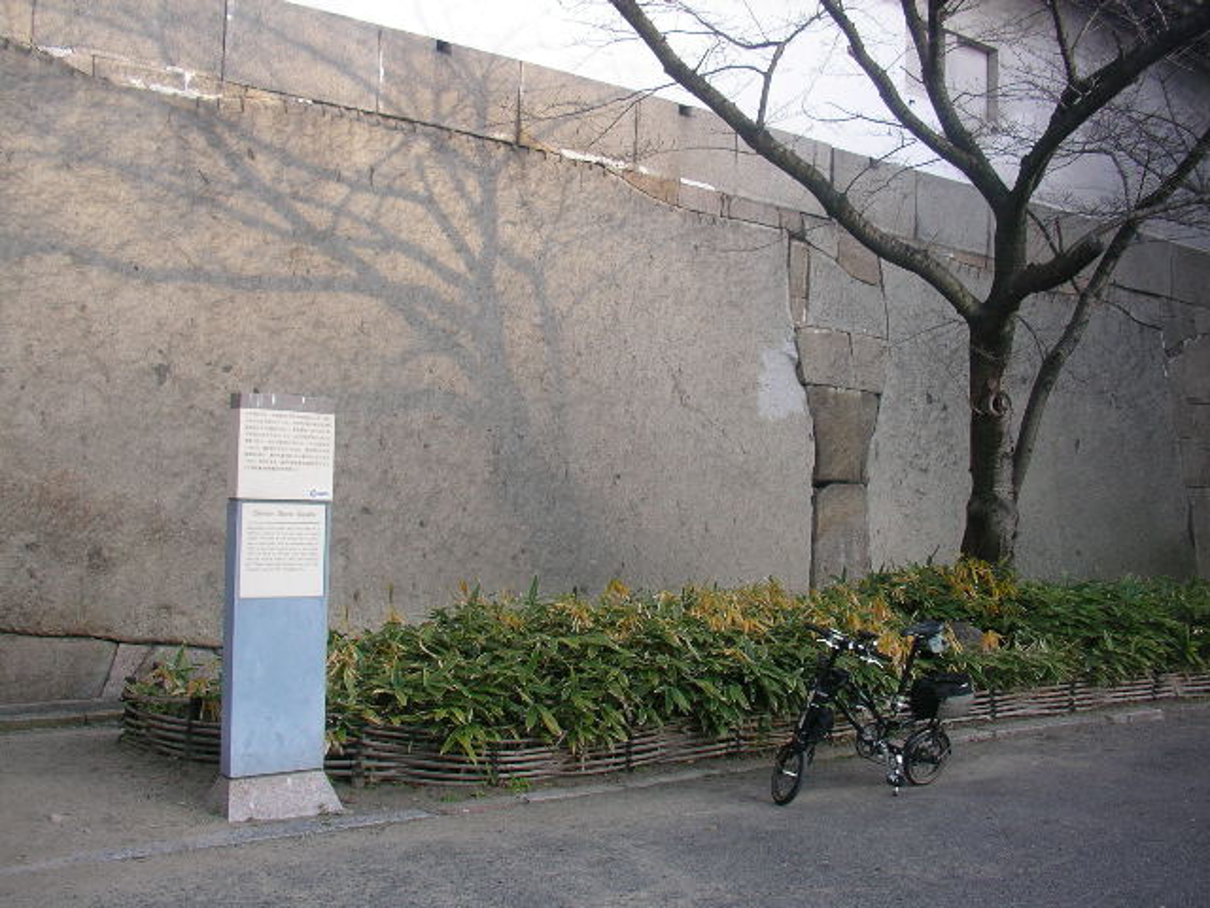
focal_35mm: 37
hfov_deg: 50.1
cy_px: 454
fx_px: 1293
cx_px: 605
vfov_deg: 38.7
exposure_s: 1/100
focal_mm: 5.7
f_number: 2.8
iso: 64
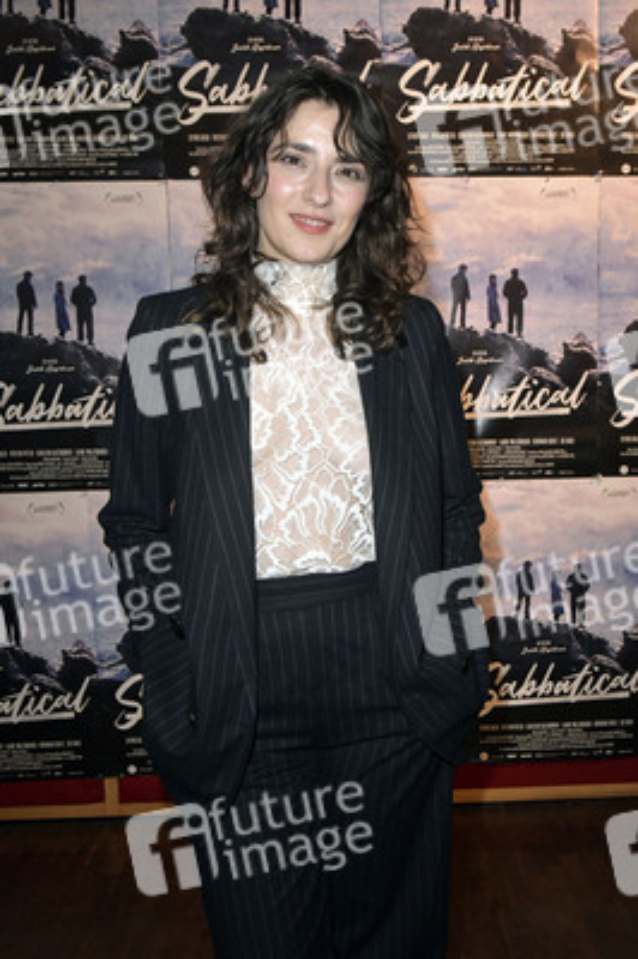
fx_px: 852
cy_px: 480
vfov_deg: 58.8
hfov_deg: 41.0
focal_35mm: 32
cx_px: 319
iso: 2500
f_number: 7.1
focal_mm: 32
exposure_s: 1/250
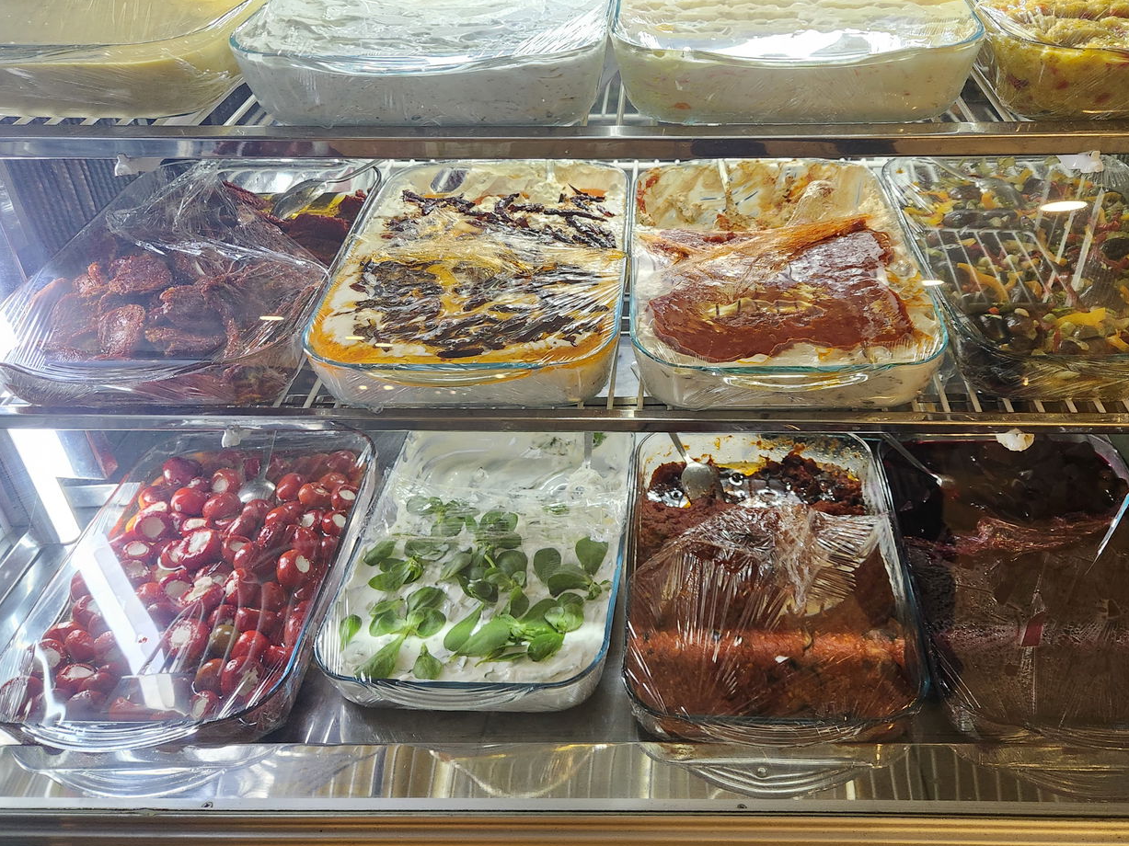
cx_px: 646
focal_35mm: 30
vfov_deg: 46.4
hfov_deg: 59.7
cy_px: 320
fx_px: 978
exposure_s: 1/100
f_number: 1.8
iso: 500
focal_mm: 5.4
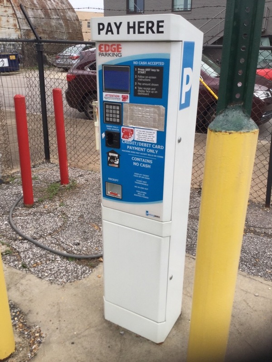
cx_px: 136
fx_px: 325
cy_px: 181
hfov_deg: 45.4
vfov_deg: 58.4
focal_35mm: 31
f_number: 2.4
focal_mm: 3.3
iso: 25
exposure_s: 1/319
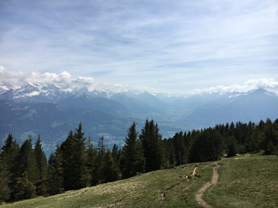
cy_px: 104
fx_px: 233
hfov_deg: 61.7
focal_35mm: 29
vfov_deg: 48.2
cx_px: 139
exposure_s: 1/3497
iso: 25
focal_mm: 4.15
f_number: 2.2
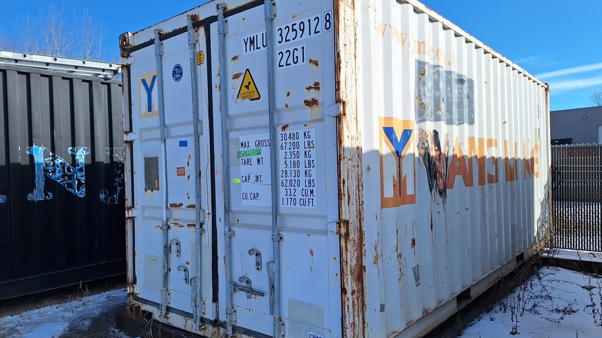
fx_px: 415
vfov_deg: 44.4
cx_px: 292
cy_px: 169
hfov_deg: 71.9
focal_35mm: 26
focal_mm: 5.54
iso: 40
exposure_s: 1/3663
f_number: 1.8
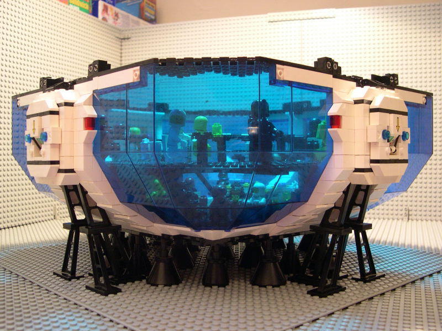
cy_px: 166
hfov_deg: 49.0
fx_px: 485
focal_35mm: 38
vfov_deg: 37.7
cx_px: 221
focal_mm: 8
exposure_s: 1/12.6
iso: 400
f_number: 2.8
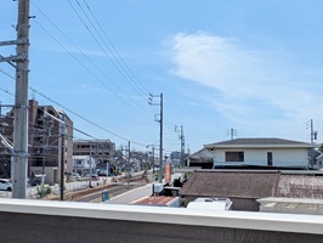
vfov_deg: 36.0
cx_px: 114
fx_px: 374
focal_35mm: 40
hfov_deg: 46.2
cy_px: 137
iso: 52
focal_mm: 1.83
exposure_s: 1/2188
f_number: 2.2
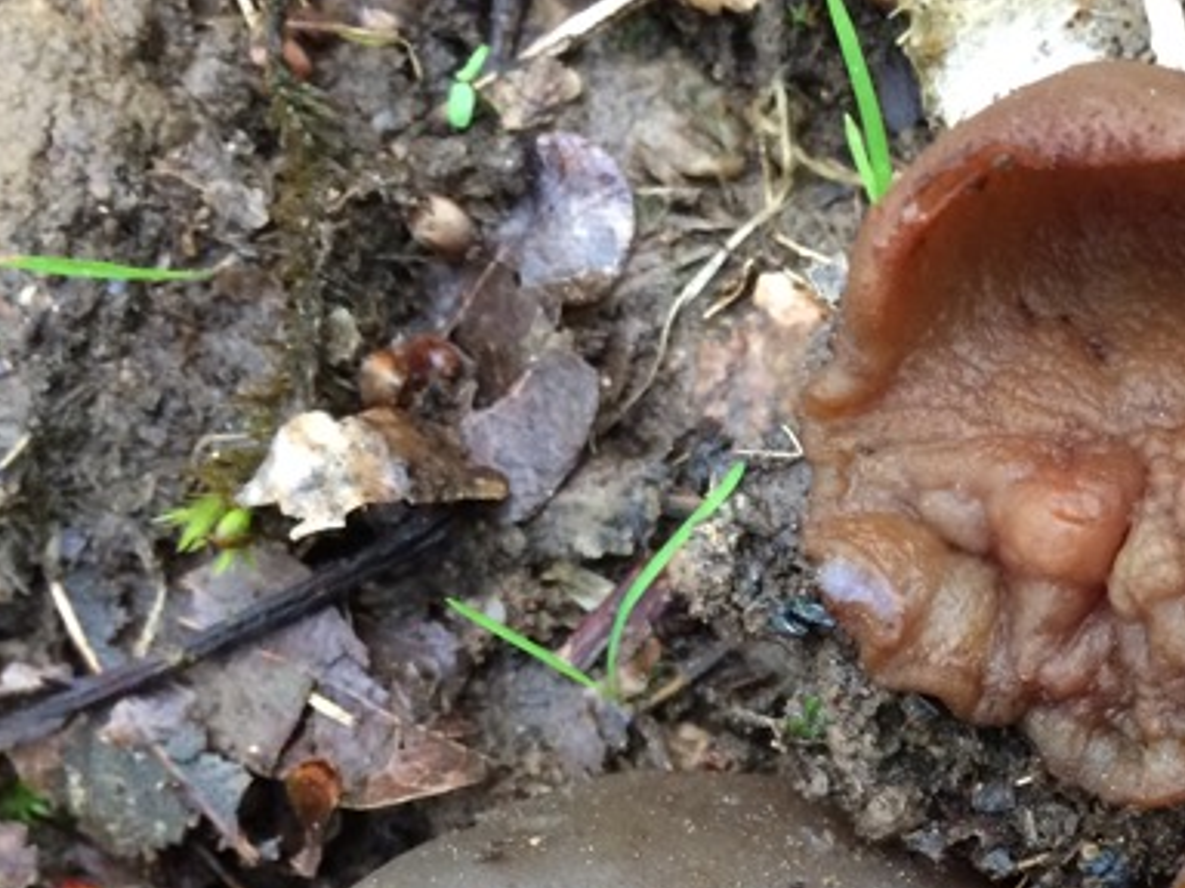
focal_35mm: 68
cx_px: 1305
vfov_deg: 20.7
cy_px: 939
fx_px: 2328
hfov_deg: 26.3
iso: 200
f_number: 2.2
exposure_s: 1/33
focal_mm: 4.15
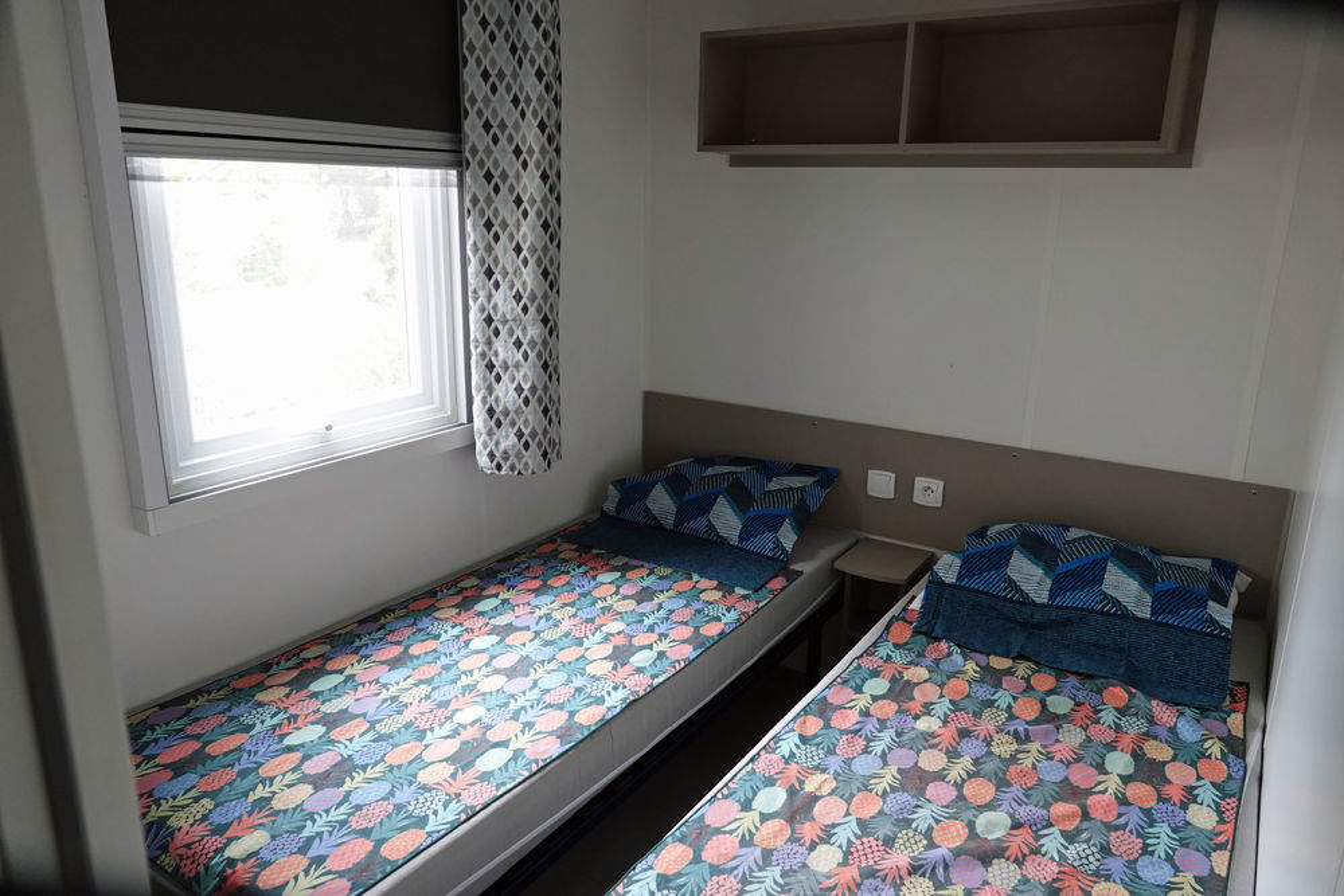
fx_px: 896
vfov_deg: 53.1
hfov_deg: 73.7
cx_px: 672
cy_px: 448
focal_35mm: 24
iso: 640
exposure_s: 1/30
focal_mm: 8.8
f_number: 2.4
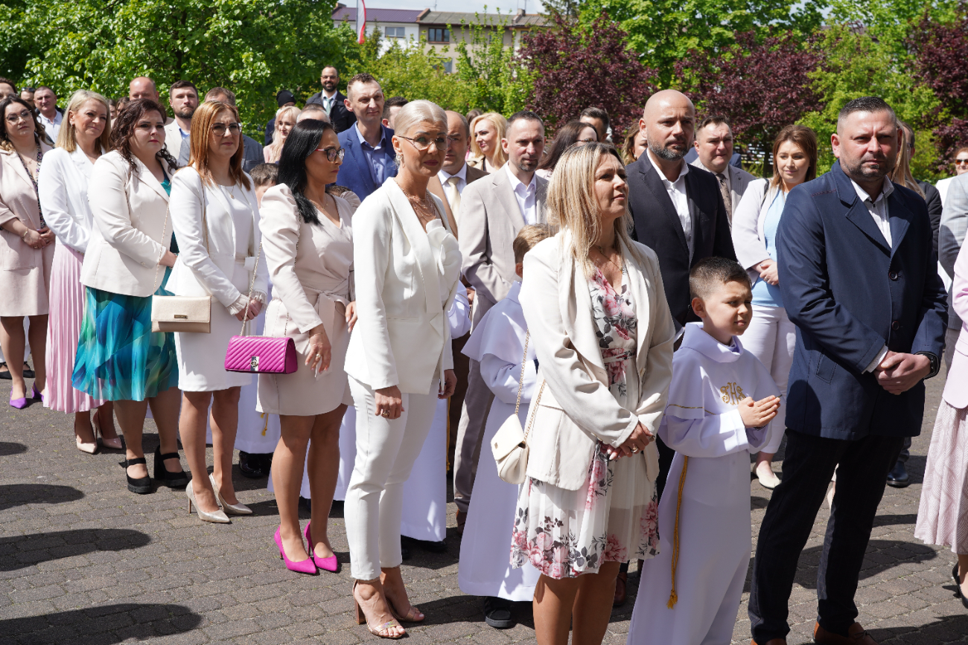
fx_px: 1156
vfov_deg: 31.2
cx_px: 484
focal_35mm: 43
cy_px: 322
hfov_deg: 45.4
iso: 100
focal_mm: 43
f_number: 8
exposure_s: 1/250
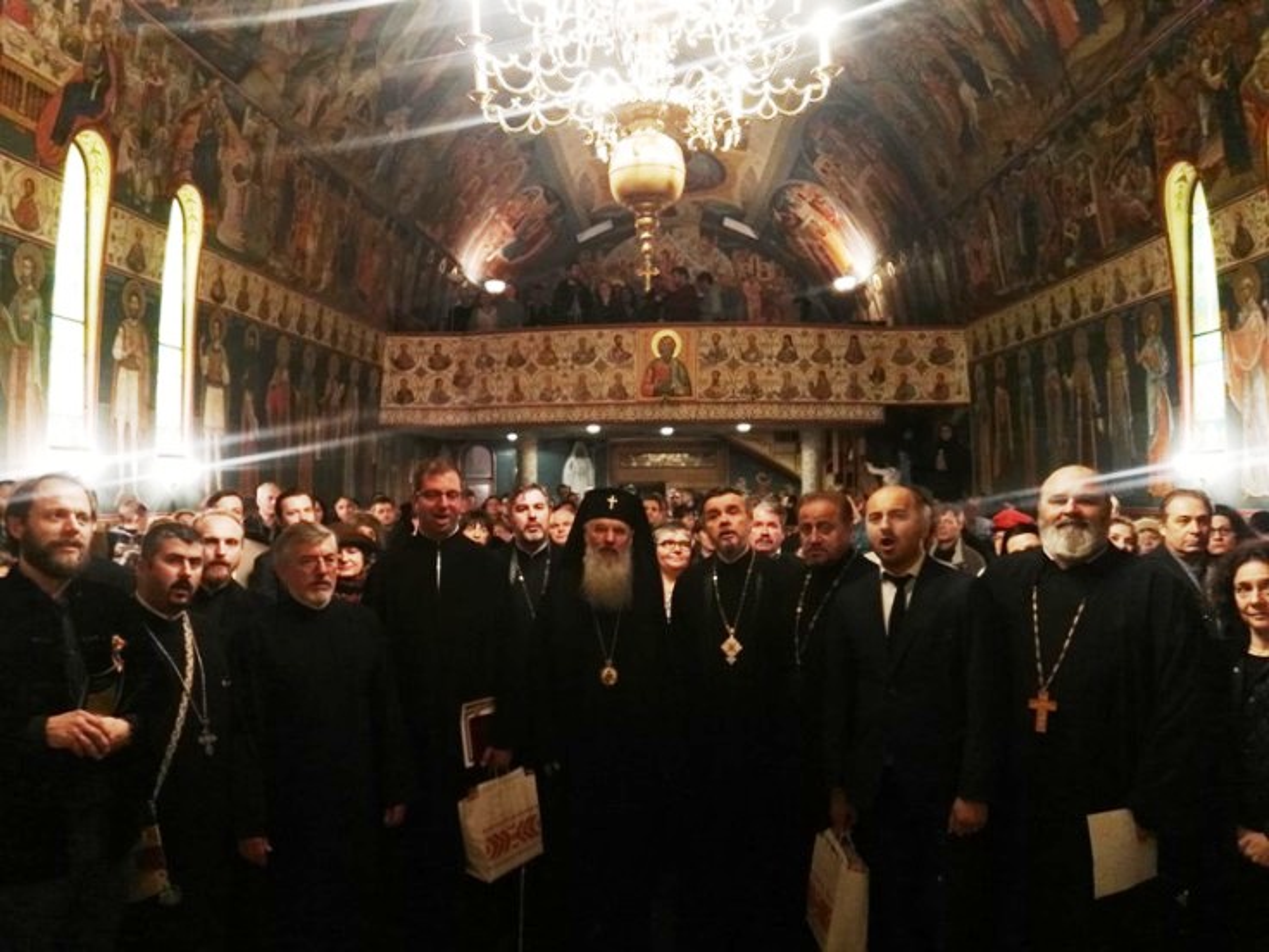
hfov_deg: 63.4
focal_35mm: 28
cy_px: 476
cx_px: 634
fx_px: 1026
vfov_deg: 49.7
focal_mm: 2.96
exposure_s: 1/20
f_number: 2
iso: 409
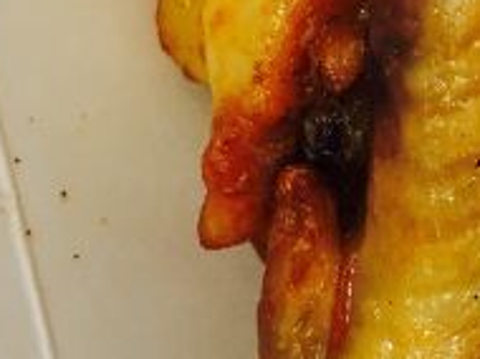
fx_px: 1482
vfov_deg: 13.7
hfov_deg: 17.4
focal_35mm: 107
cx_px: 611
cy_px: 72
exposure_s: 1/33
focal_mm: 4.15
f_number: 2.2
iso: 40
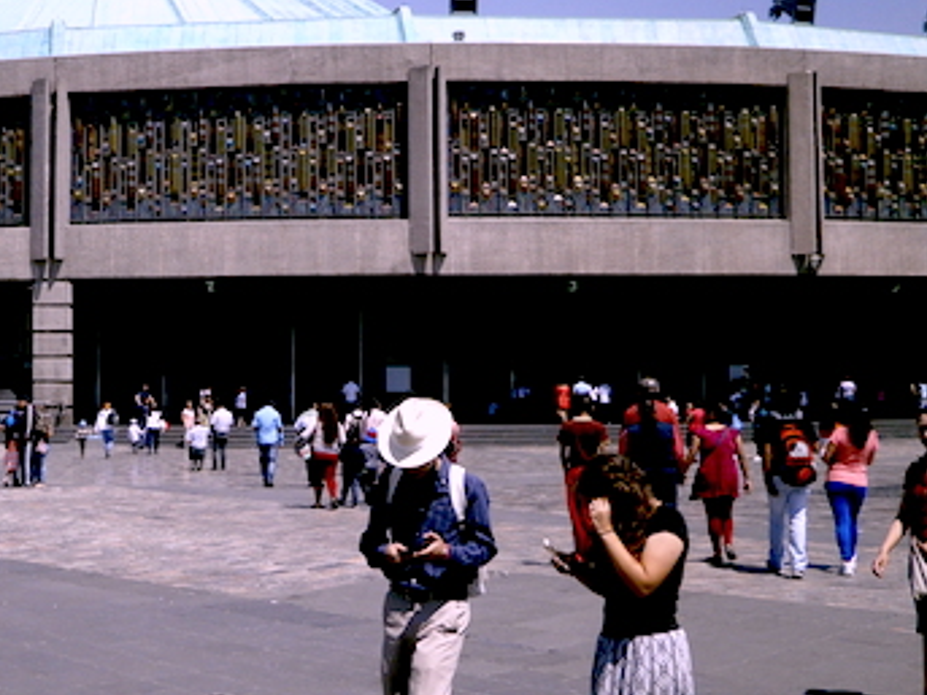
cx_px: 262
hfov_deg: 30.4
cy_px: 297
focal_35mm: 63
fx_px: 1687
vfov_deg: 23.3
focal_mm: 6.4
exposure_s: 1/1600
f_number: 3.1
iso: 100
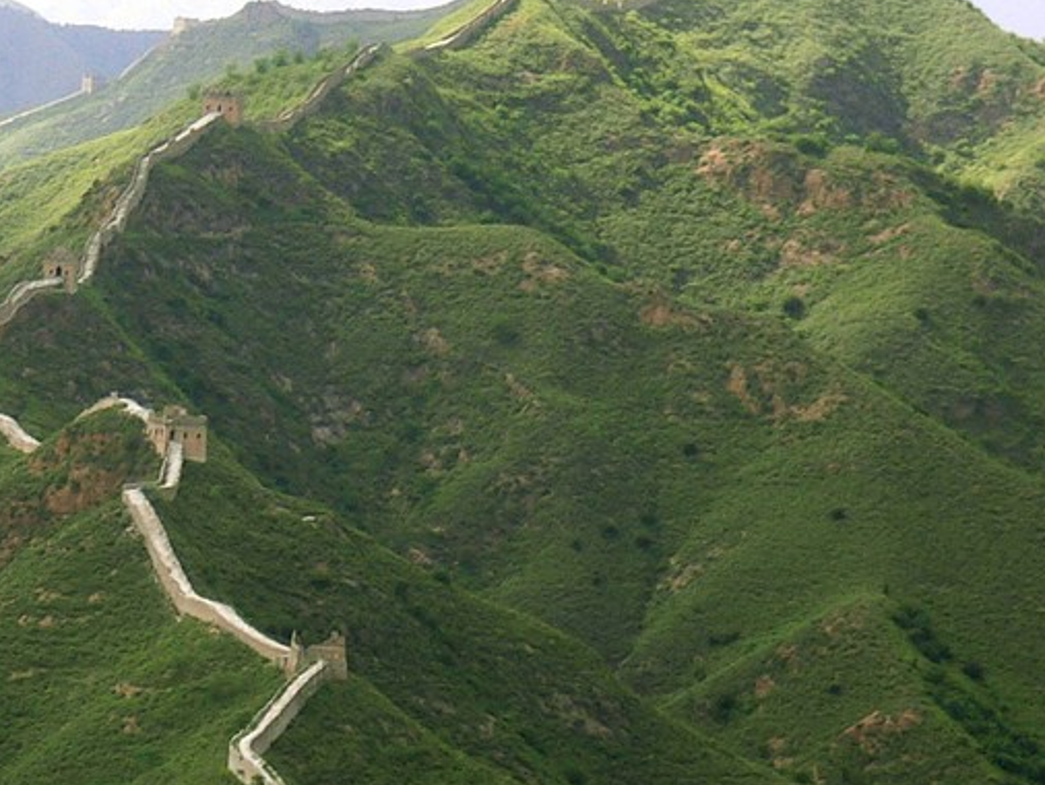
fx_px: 7218
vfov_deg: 6.2
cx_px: -120
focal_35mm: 239
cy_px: 818
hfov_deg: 8.2
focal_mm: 14
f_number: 4.6
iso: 80
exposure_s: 1/125
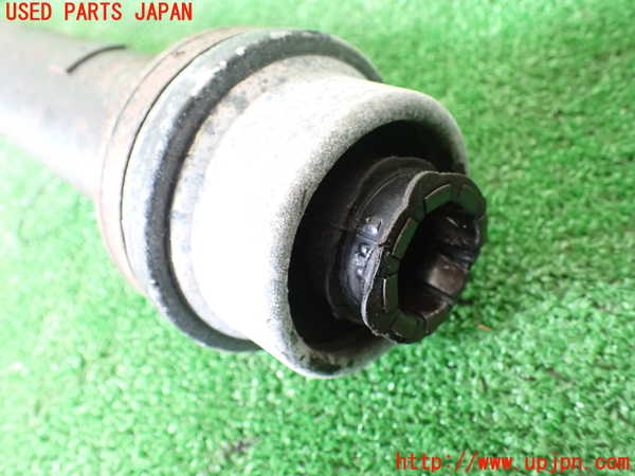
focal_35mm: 30
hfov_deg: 60.0
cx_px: 318
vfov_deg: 46.8
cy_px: 238
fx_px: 550
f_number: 2.3
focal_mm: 5.4
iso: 1250
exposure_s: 1/30
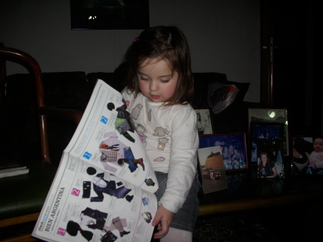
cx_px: 162
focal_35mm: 31
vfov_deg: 45.4
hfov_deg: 58.4
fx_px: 289
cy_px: 121
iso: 50
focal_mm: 6.2
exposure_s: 1/200
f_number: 2.8
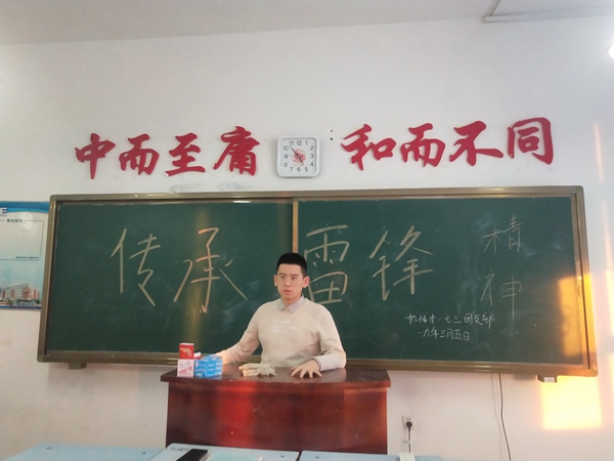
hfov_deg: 60.0
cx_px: 307
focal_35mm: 30
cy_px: 230
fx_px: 532
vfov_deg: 46.8
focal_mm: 3.95
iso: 347
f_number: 1.8
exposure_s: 1/33.3
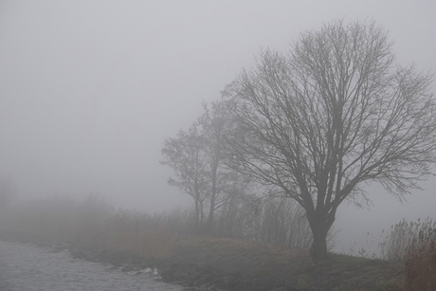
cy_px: 146
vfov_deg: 10.5
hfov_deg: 15.6
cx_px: 218
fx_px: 1587
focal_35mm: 131
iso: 125
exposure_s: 1/160
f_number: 5.6
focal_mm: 47.94
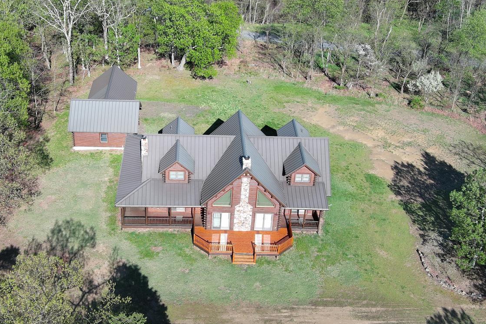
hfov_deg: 37.3
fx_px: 715
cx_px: 188
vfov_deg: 25.5
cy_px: 192
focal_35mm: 53
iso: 100
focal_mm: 10.57
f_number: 2.8
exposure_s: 1/659
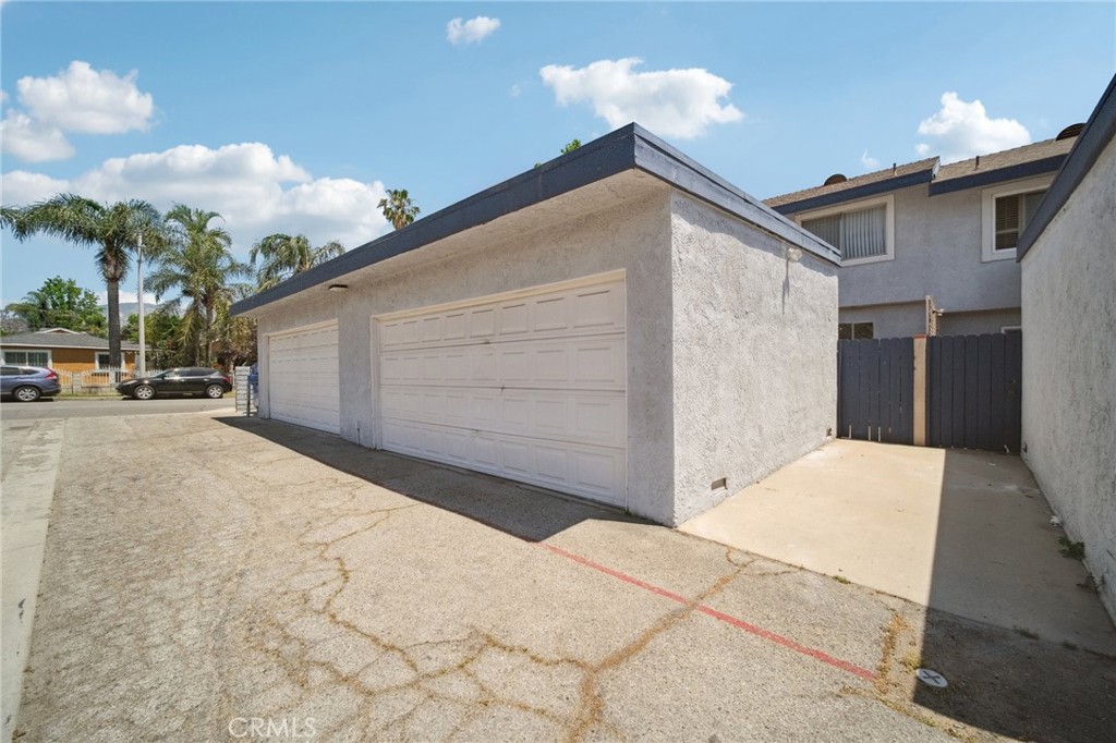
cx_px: 558
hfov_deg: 104.3
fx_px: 434
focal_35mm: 14
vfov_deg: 81.2
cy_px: 372
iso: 320
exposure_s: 1/2200
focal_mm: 9
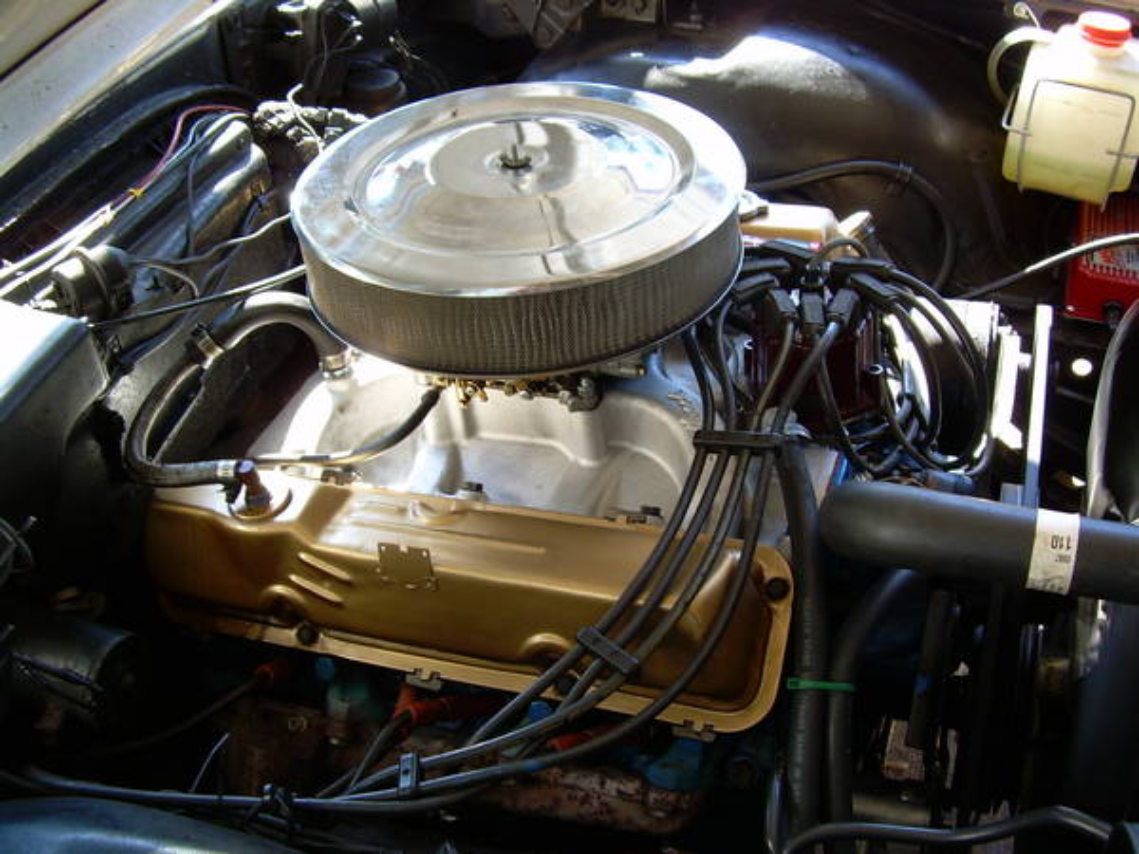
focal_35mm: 38
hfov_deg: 49.0
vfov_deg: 37.7
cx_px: 570
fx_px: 1250
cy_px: 427
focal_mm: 6.3
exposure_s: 1/60
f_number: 2.8
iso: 50
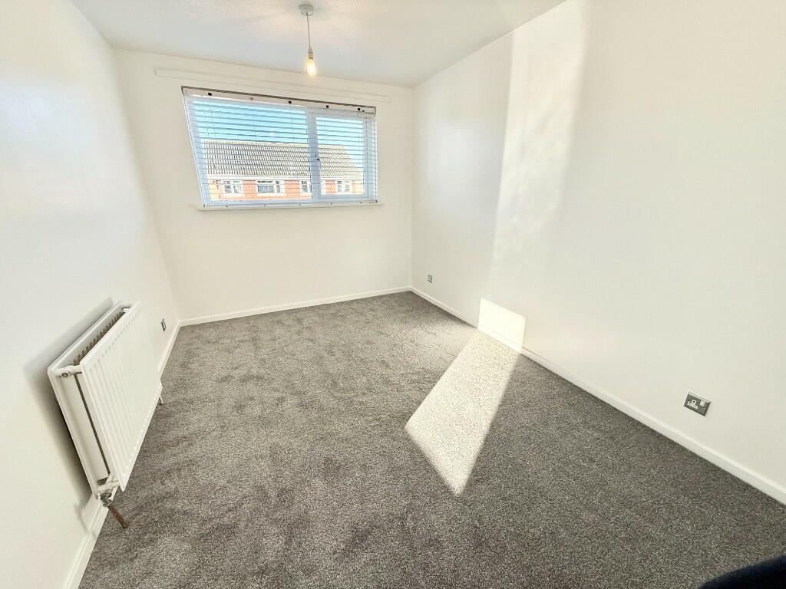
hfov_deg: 102.1
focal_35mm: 14
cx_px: 393
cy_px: 294
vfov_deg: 85.7
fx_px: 318
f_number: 2.2
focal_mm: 2.22
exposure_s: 1/279
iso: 64
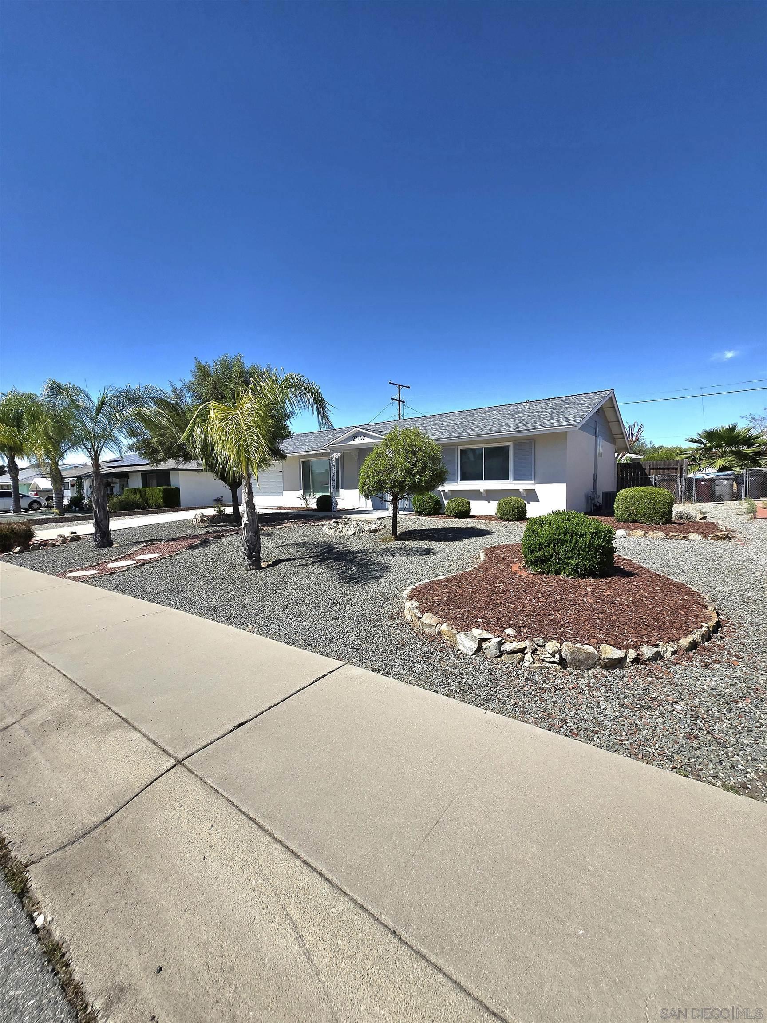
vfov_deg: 106.2
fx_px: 384
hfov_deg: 89.9
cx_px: 384
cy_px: 512
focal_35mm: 13
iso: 25
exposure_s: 1/2000
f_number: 2.2
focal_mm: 1.7
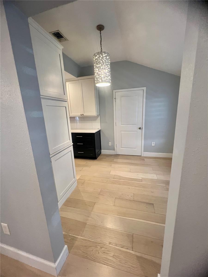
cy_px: 138
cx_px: 104
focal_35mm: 13
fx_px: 104
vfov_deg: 106.2
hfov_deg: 89.9
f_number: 1.8
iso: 250
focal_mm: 1.57
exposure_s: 1/120
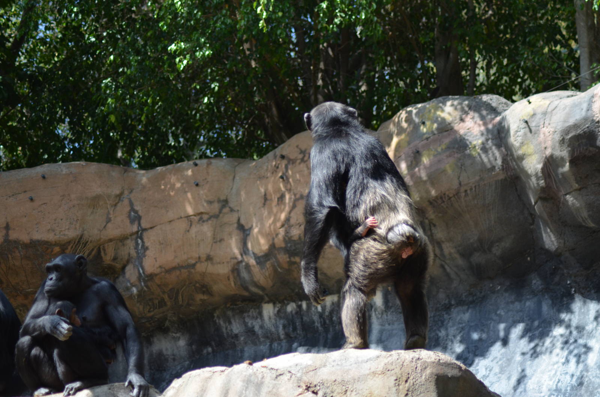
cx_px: 300
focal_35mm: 158
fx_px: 2620
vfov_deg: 8.7
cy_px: 198
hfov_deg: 13.1
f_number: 4
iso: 450
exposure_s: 1/1000
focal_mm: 105
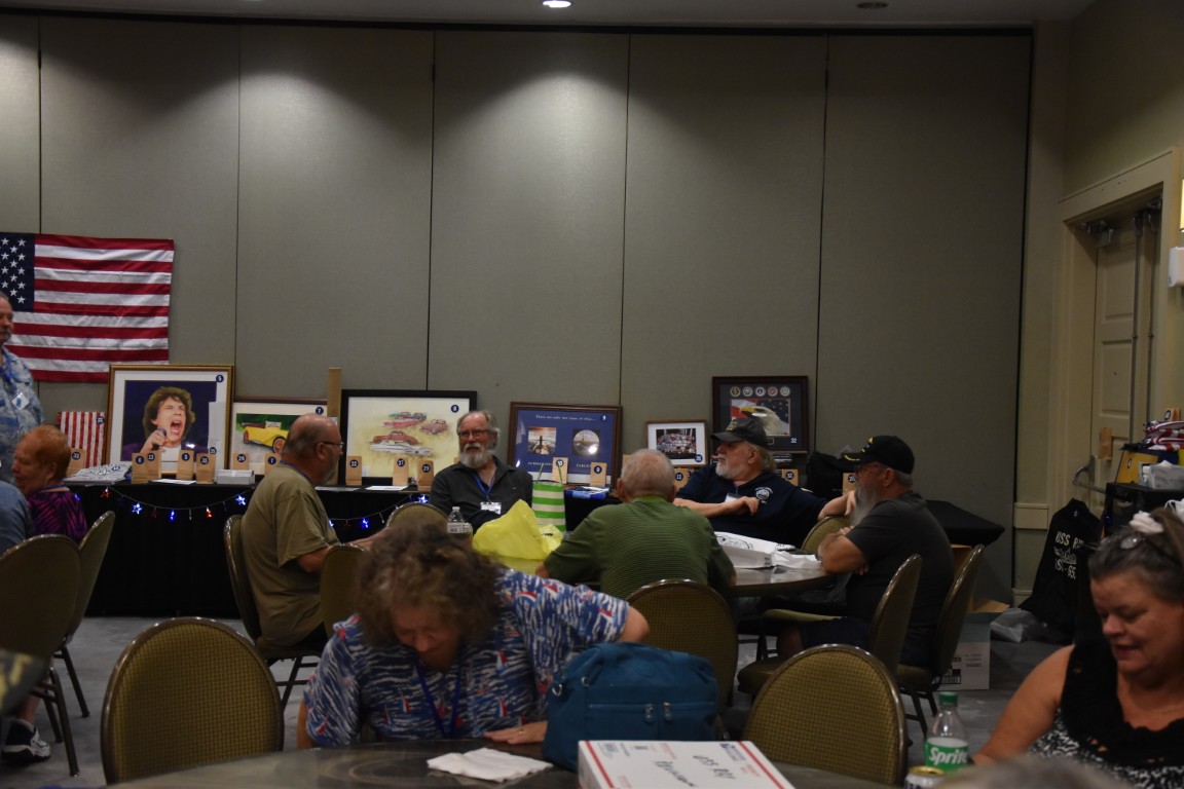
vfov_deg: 28.1
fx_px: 1579
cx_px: 592
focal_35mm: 48
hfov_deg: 41.1
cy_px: 394
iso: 1600
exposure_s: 1/60
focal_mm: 32
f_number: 4.2
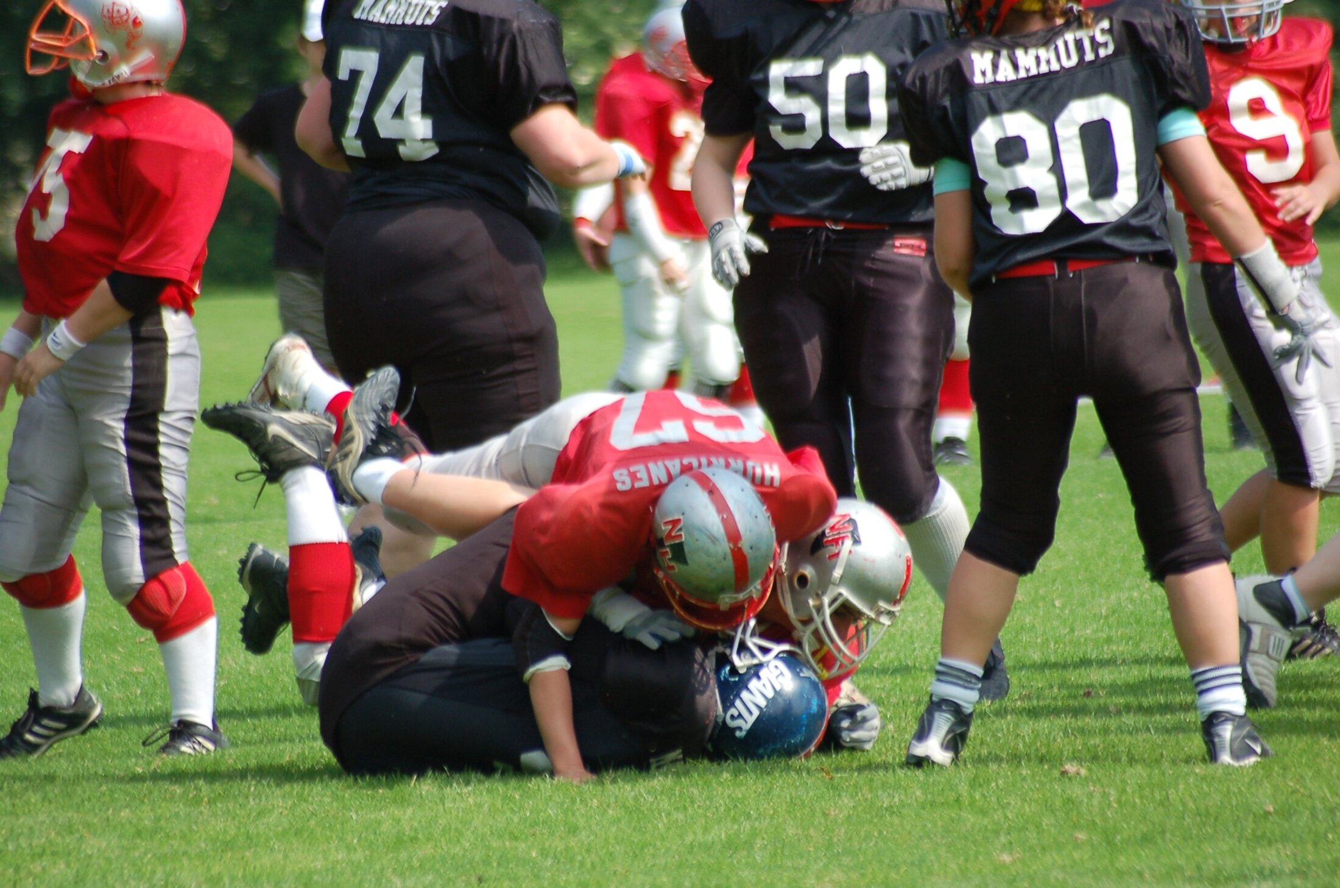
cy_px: 444
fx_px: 16718
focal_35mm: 450
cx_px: 670
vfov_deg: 3.0
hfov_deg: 4.6
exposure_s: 1/1000
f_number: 5.6
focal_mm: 300
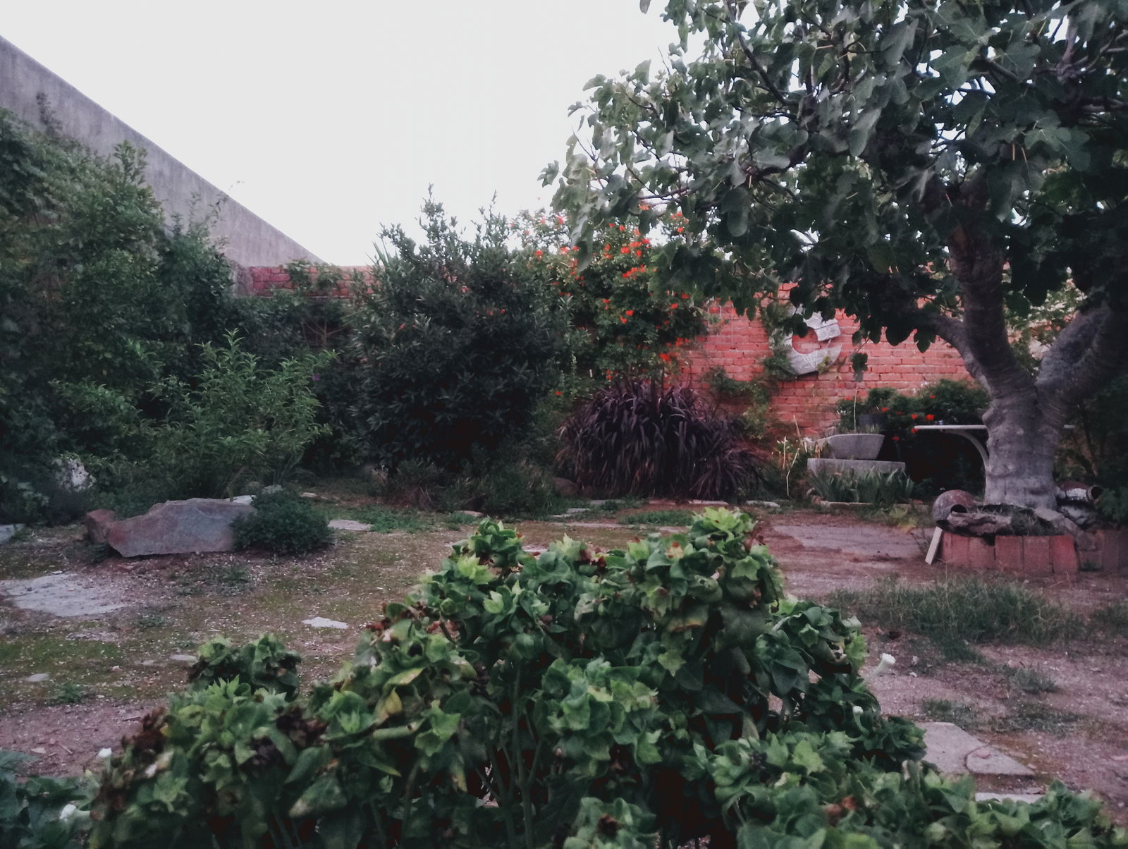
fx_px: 914
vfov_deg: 49.8
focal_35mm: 28
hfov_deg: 63.4
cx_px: 564
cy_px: 424
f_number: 1.8
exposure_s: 1/12.5
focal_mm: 4.04
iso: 10800
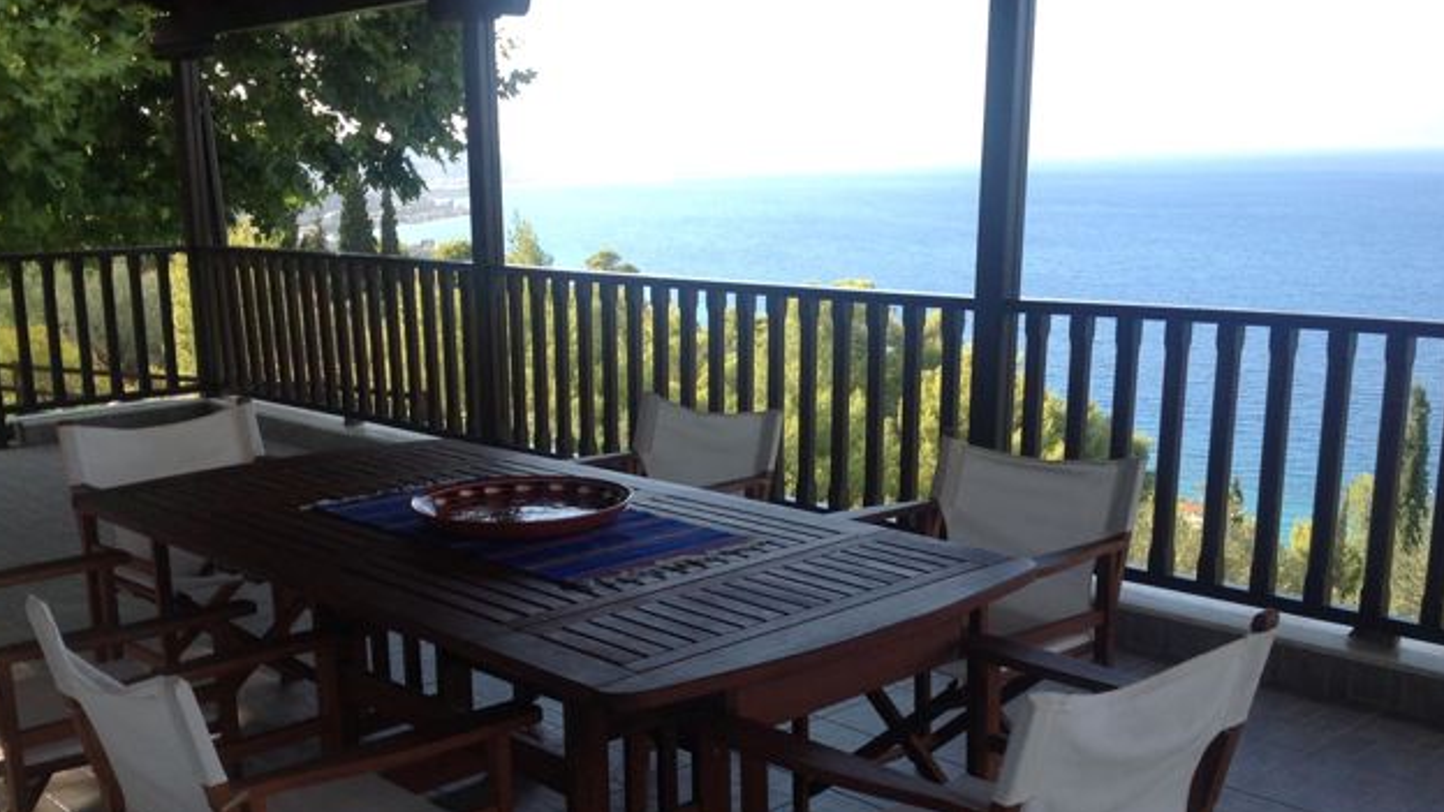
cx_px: 712
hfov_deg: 47.4
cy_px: 527
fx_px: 1646
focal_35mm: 43
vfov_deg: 27.6
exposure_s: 1/504
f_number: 2.4
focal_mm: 4.28
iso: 50
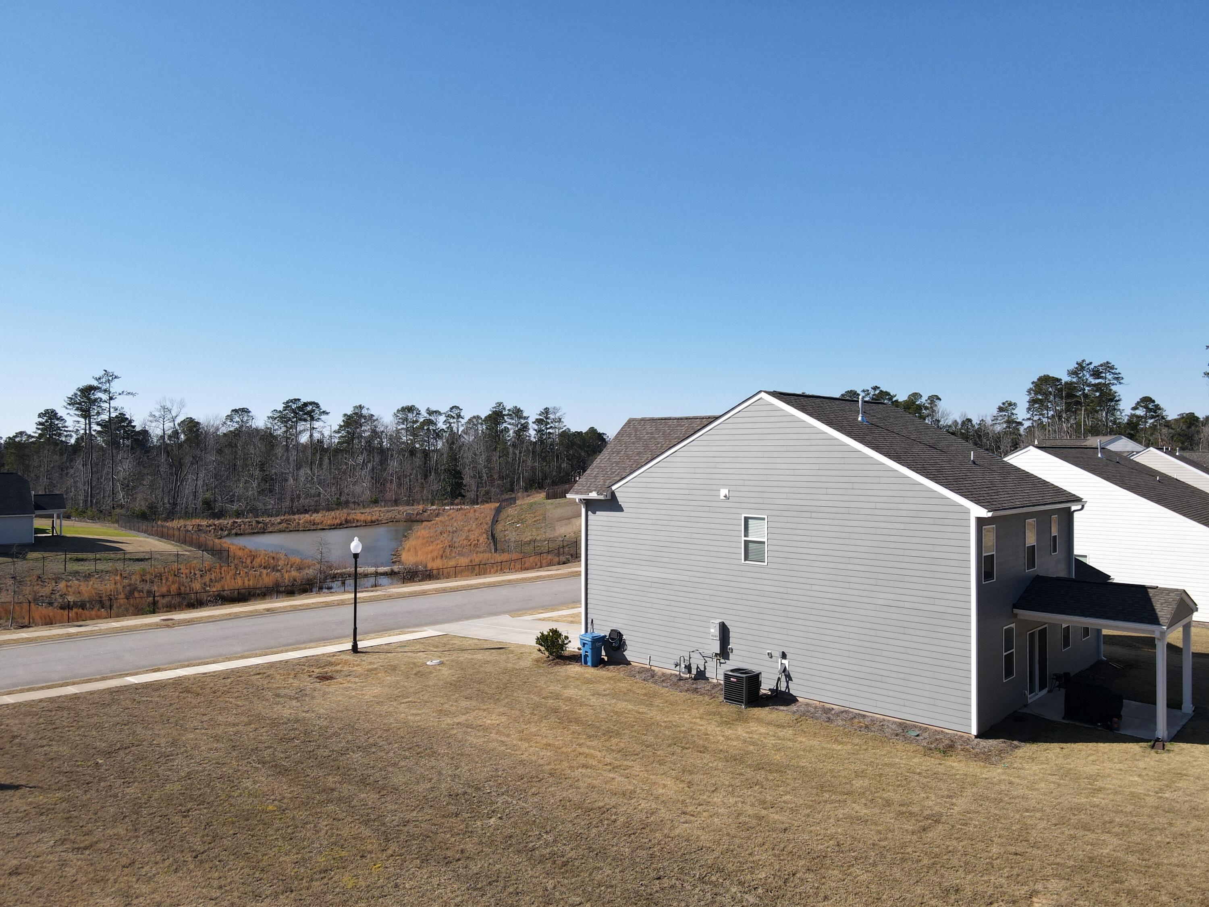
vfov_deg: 56.8
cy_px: 454
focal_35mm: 24
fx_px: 838
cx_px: 604
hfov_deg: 71.6
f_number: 2.8
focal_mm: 4.5
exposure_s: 1/725
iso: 110
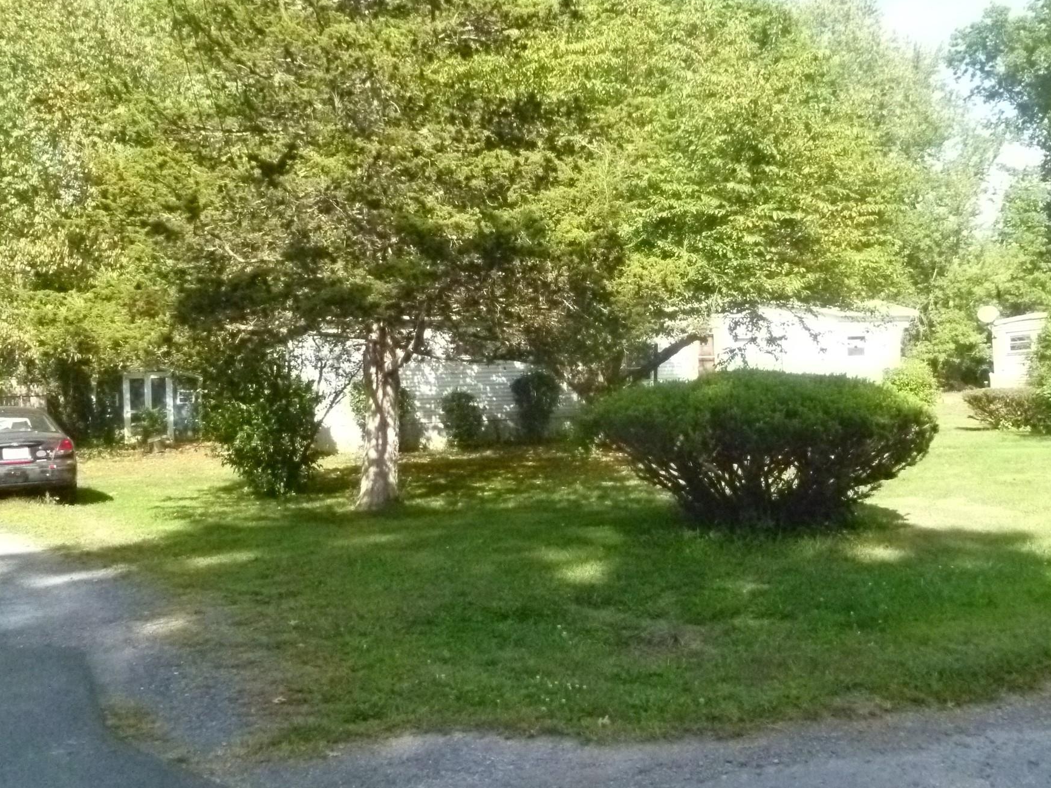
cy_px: 355
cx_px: 589
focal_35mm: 33
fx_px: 1002
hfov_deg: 55.2
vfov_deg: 42.9
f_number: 10
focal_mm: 5
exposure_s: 1/400
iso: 1600
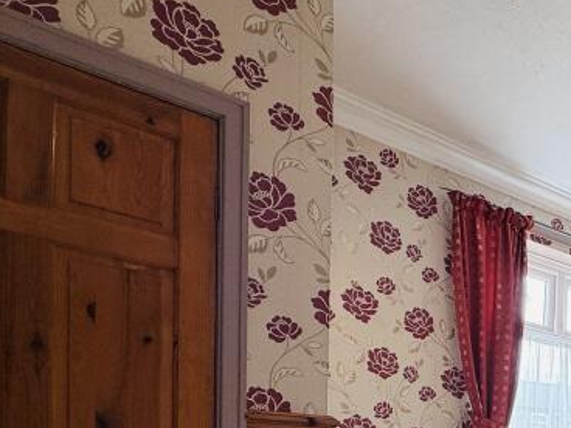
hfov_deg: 37.5
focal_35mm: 39
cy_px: 506
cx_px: 669
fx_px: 643
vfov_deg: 31.3
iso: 80
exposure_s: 1/100
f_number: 2.2
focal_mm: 2.22
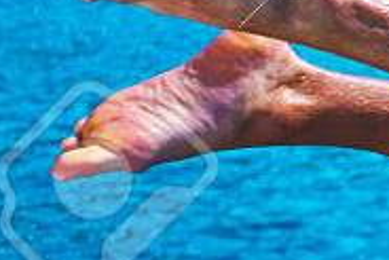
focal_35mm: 198
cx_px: 1254
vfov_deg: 6.9
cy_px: 106
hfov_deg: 8.4
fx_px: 2141
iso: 250
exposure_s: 1/2000
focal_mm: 28
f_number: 4
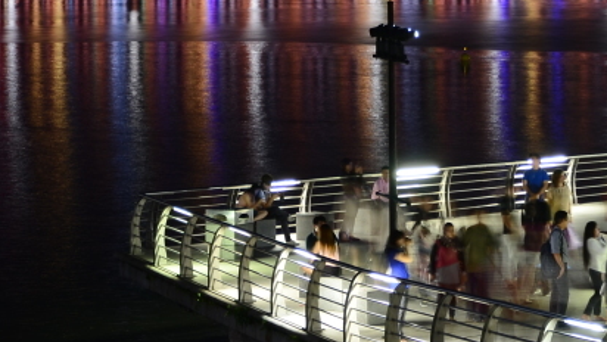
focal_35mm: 195
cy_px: 29
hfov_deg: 10.9
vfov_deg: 6.2
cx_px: 694
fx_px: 3139
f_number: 5
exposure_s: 5
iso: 100
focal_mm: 50
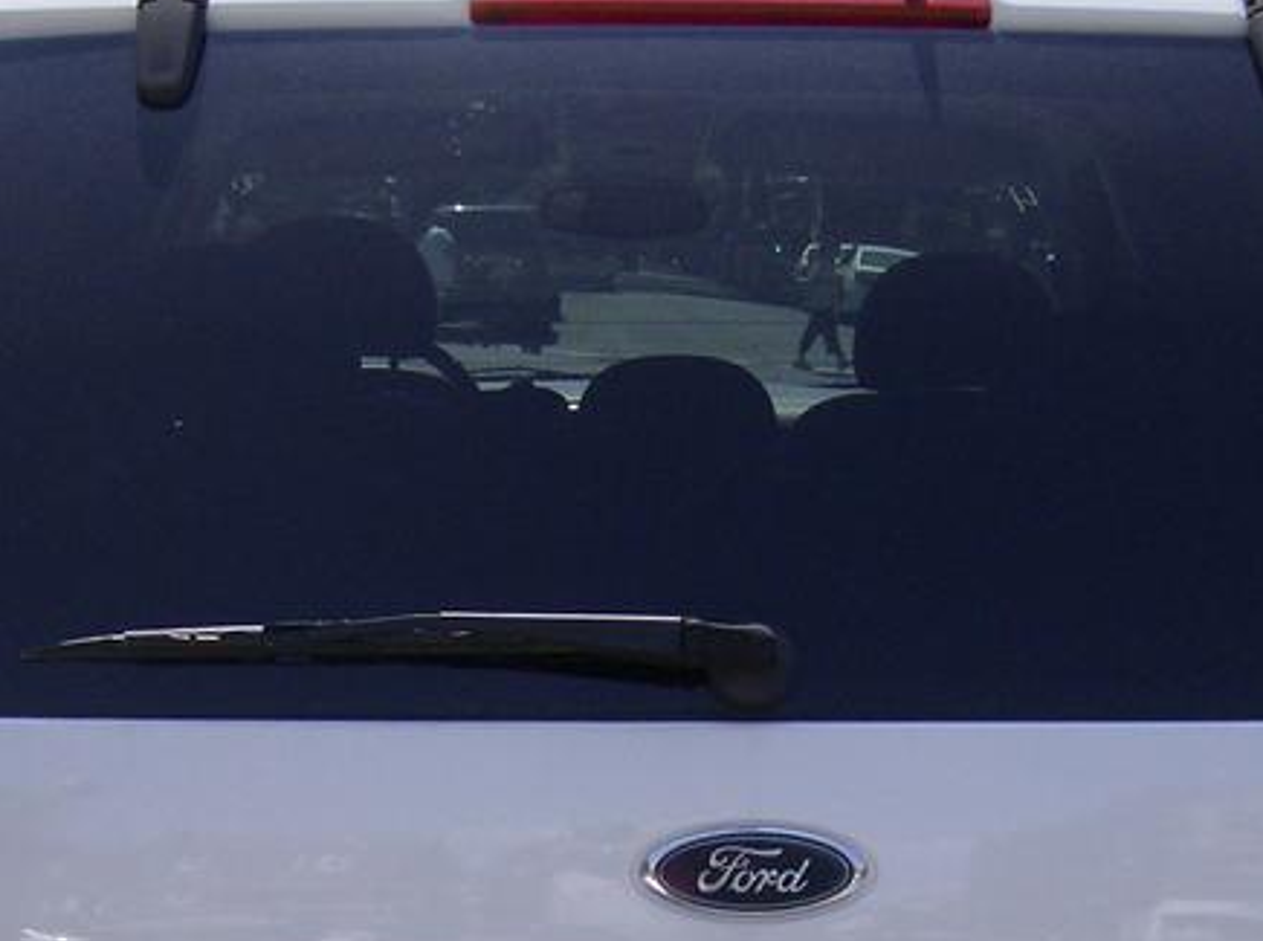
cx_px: 655
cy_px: 970
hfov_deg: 23.1
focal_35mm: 85
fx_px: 3094
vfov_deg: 16.9
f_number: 4.7
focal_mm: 6
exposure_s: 1/497
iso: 100
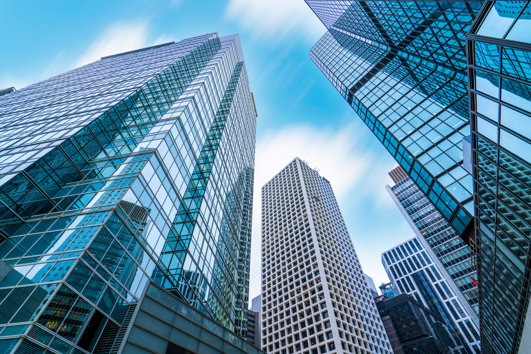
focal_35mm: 16
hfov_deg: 96.7
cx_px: 266
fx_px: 236
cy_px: 177
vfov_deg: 73.8
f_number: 8
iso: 200
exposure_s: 1/100
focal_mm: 16
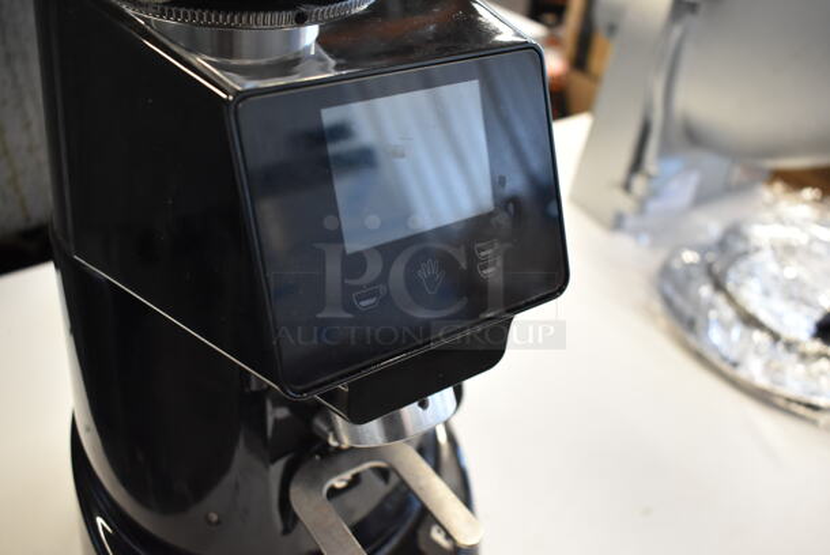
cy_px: 278
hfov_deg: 55.1
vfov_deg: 38.4
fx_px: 796
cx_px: 415
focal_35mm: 34
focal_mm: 23
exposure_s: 1/40
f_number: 3.8
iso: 1100
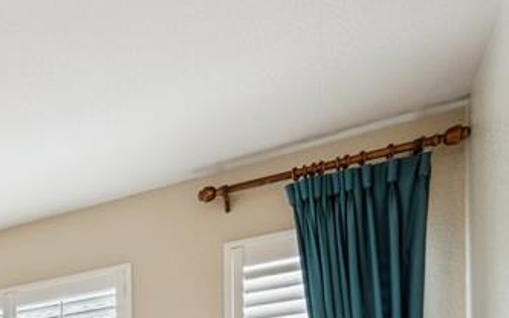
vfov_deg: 22.1
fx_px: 652
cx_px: -212
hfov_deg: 29.8
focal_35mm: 47
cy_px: 492
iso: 100
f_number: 11
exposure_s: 1/1.67
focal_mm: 15
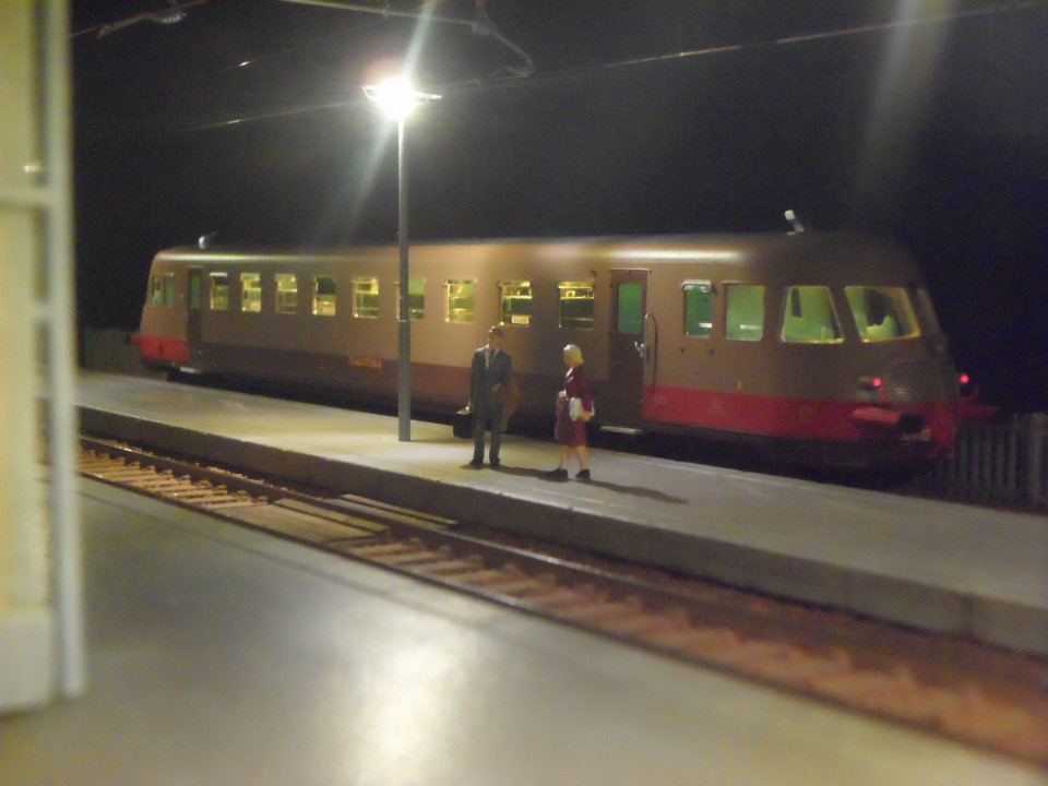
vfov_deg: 28.0
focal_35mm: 52
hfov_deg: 36.8
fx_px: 1574
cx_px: 524
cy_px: 393
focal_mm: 9.3
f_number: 5
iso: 800
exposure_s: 1/8
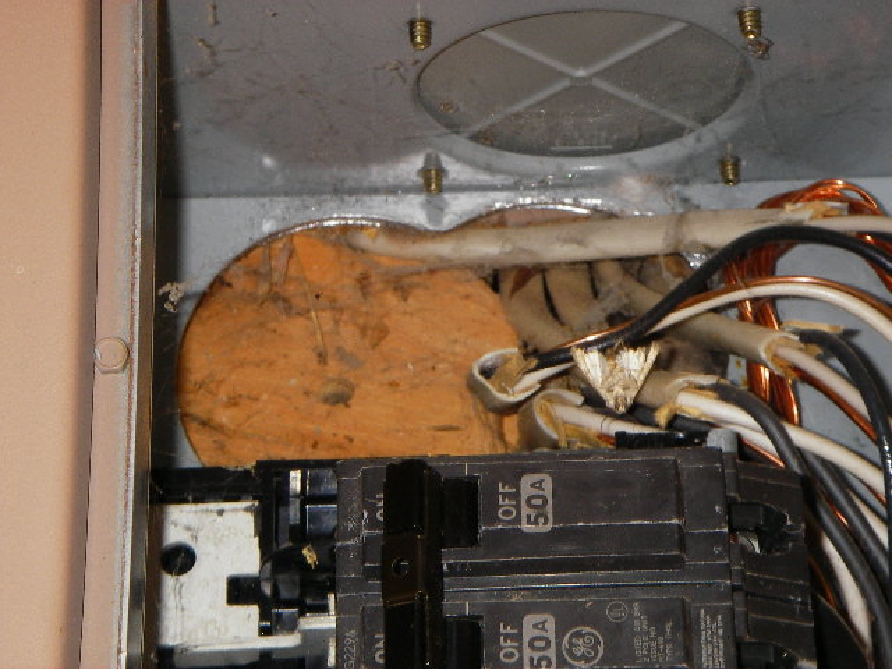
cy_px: 334
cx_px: 446
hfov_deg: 17.3
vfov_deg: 13.0
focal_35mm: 114
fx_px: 2938
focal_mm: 18.9
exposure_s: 1/60
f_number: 8
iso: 50
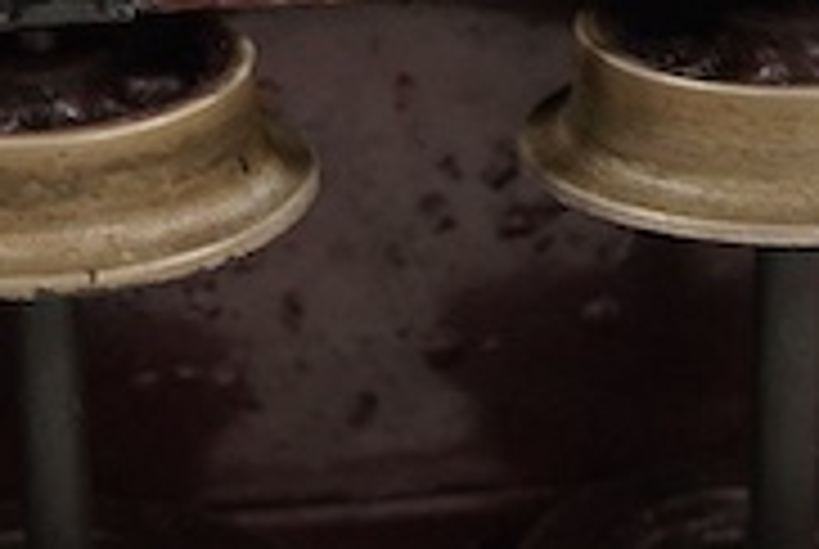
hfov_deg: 9.2
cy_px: 482
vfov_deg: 6.2
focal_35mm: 222
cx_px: 27
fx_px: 5059
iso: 1250
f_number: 7.1
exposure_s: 1/125
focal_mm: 30
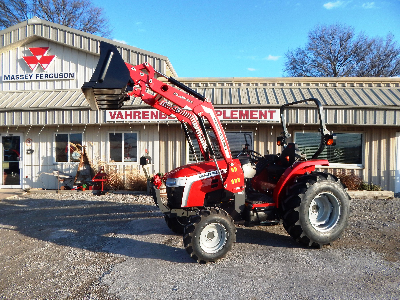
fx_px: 254
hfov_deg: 76.4
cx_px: 200
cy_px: 150
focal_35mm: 22
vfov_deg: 61.1
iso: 125
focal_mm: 4
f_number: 3
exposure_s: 1/800
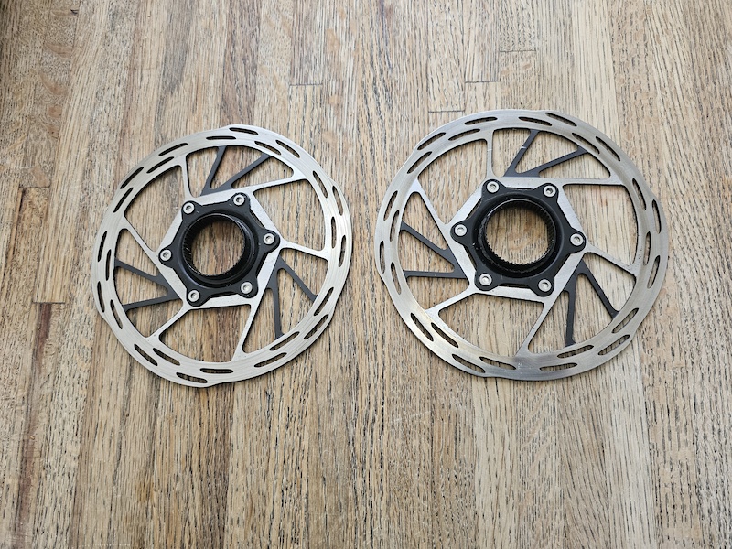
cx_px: 366
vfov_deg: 58.9
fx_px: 486
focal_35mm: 23
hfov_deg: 73.9
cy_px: 274
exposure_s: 1/120
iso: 250
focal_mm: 6.3
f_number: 1.7
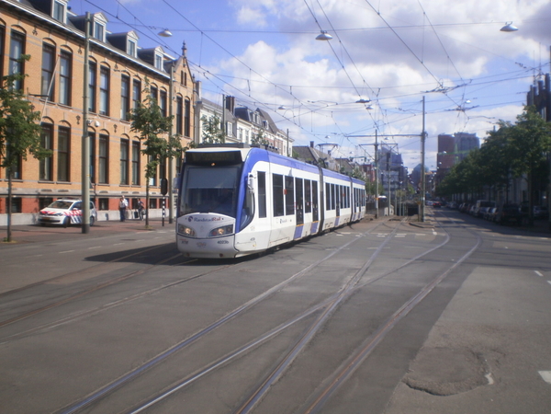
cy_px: 207
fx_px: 573
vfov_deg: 39.7
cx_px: 276
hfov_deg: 51.4
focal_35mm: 36
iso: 100
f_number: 4.6
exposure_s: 1/1250
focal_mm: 6.3
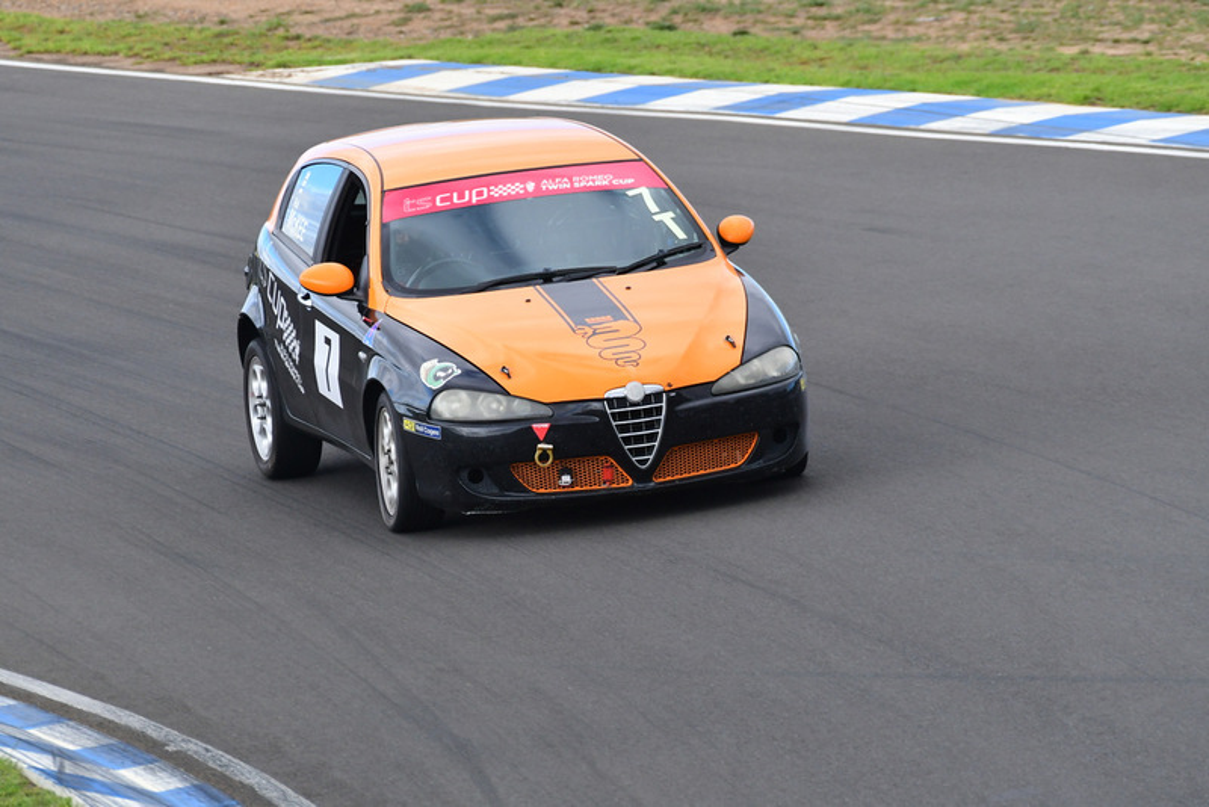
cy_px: 404
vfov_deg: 2.1
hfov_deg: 3.1
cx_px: 604
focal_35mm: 660
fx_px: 22172
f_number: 7.1
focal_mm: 440
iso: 640
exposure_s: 1/640
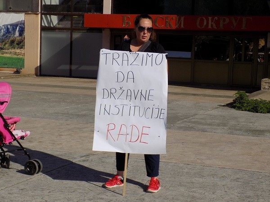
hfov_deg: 27.8
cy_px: 101
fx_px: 546
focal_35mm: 70
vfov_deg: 21.0
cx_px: 135
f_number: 13.4
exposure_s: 1/160
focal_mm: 12.5
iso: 80
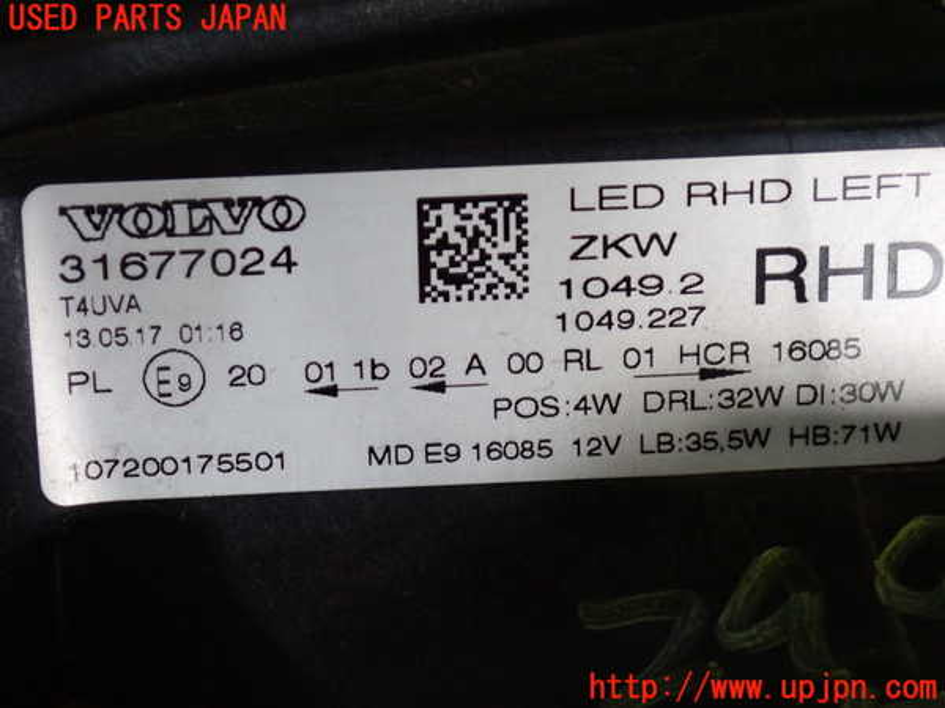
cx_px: 472
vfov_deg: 14.8
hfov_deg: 19.6
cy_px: 354
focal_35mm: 100
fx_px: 2730
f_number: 4.9
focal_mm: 18
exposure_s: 1/80
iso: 800
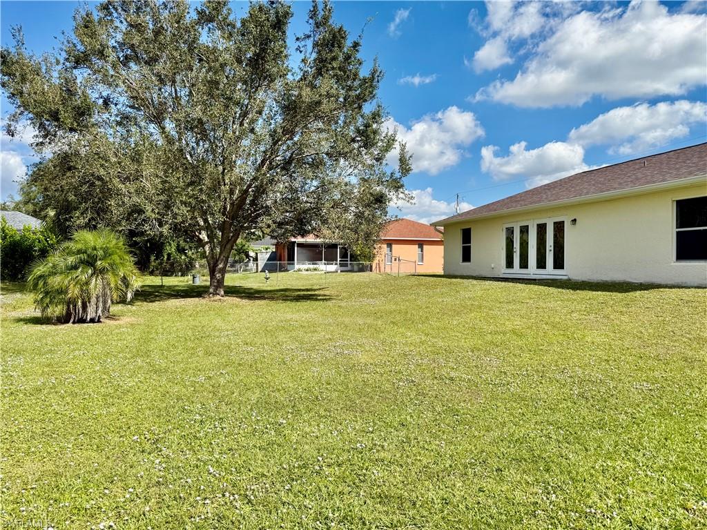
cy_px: 265
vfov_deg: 56.8
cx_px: 354
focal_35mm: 24
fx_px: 490
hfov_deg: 71.6
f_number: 1.78
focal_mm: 6.76
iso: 80
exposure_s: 1/4673
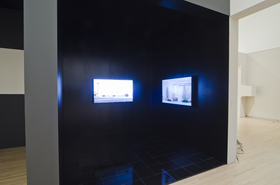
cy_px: 92
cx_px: 140
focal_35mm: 18
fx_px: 140
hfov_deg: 90.1
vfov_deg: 67.1
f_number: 11
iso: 100
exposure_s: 3
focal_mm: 12
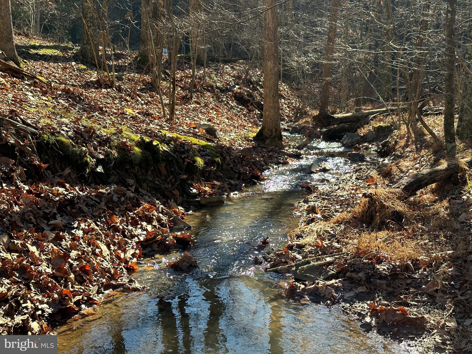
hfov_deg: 39.7
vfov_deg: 30.3
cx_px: 236
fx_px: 654
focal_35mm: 48
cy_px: 177
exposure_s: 1/680
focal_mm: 6.86
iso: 64
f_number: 1.78
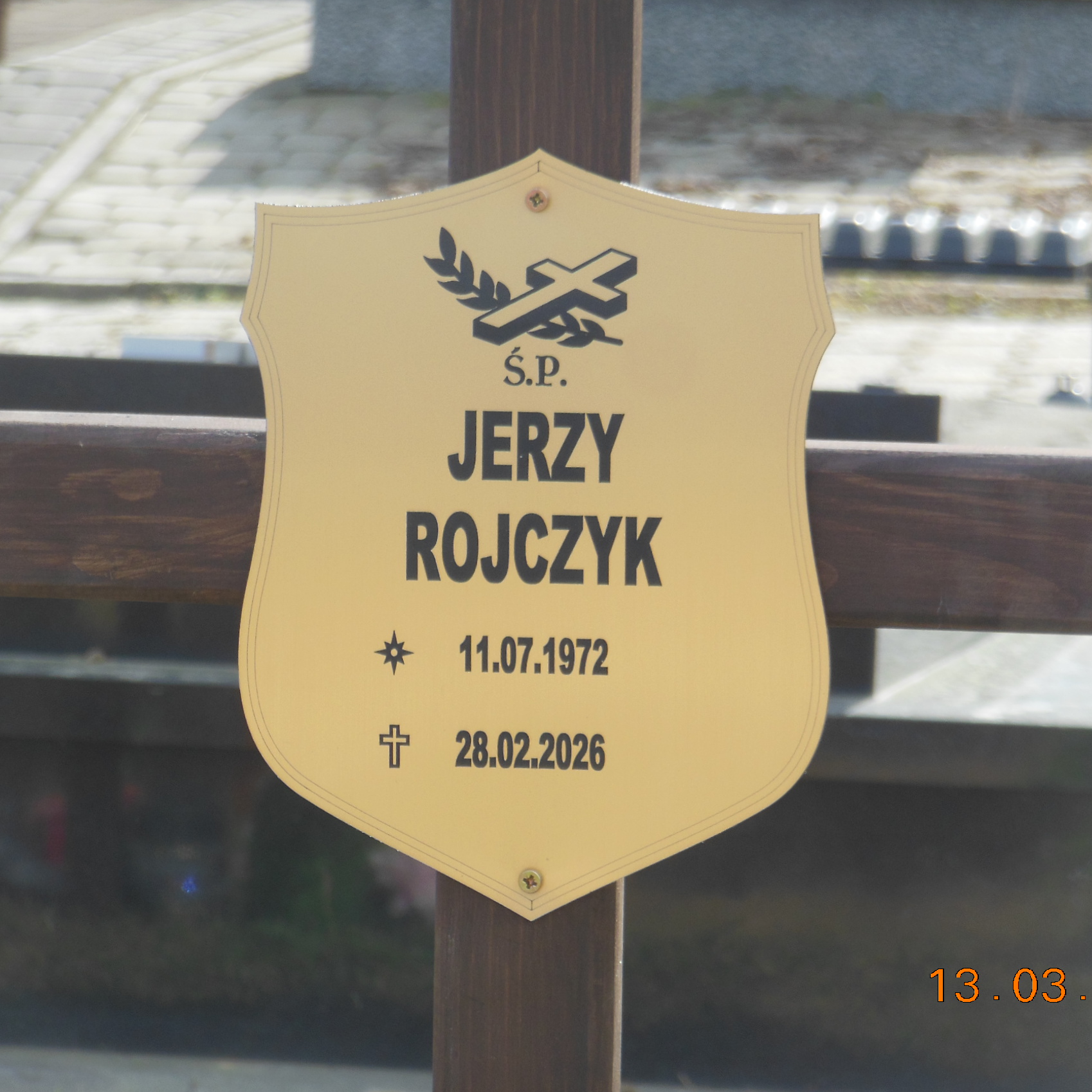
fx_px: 9244
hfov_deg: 6.8
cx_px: 540
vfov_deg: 6.8
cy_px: 545
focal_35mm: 259
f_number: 5.7
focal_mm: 39.1
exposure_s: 1/250
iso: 125
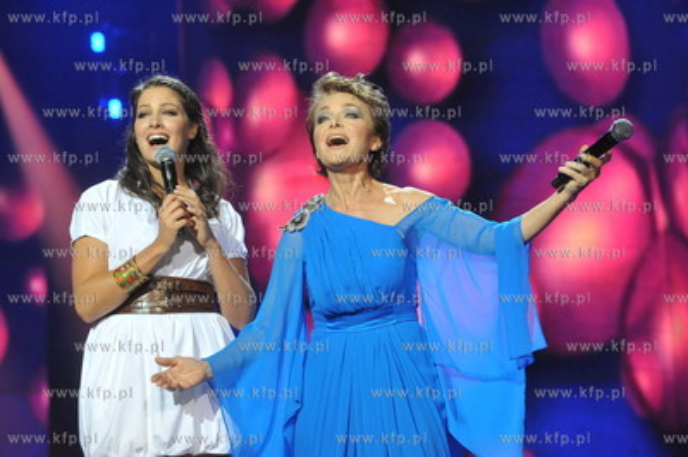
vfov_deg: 10.1
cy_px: 228
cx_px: 344
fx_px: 2578
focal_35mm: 135
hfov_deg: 15.2
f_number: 5.6
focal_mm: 135
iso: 3200
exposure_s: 1/200
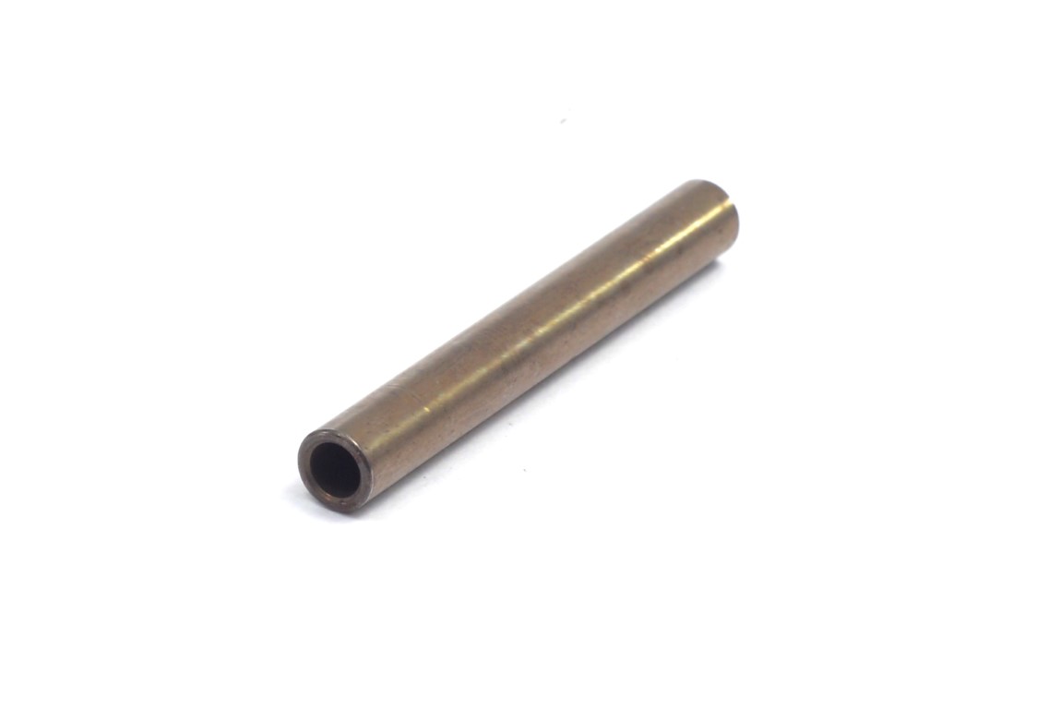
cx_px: 530
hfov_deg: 39.6
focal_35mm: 50
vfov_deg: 27.0
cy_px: 354
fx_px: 1474
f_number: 11
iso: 500
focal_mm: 50
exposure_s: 1/60
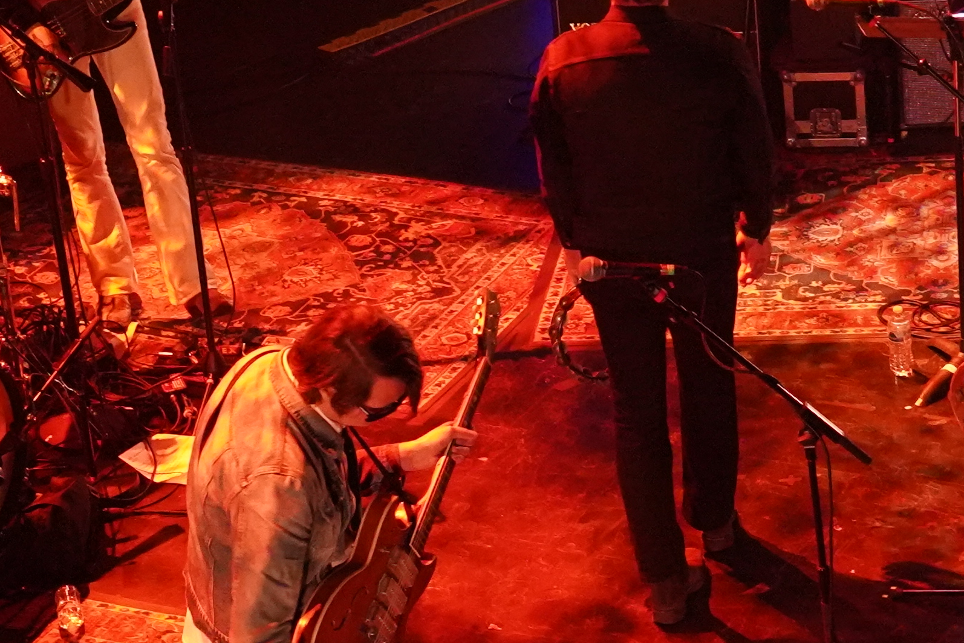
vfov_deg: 10.7
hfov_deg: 16.0
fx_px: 3428
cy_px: 360
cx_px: 370
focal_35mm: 128
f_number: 4
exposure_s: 1/60
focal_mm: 34
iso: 10000
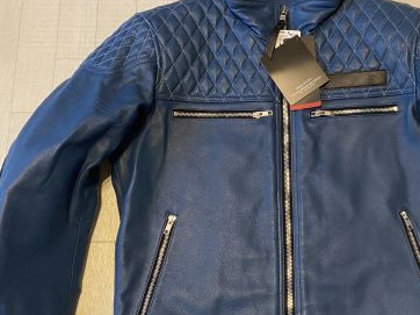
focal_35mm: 46
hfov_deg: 40.8
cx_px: 280
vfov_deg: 31.4
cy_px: 191
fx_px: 558
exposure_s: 1/60
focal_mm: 4.25
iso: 320
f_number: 1.8
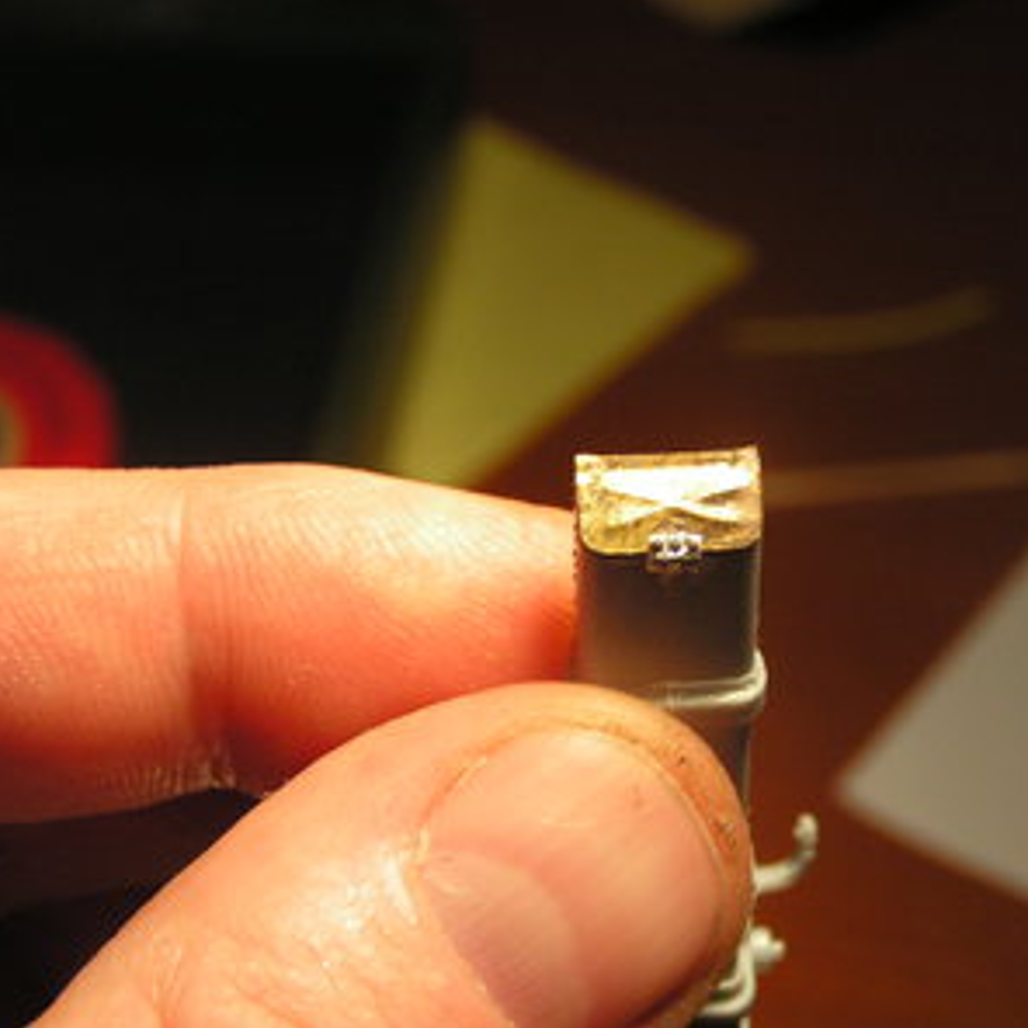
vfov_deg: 21.7
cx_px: 681
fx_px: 2688
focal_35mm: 80
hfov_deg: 21.6
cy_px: 511
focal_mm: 11.1
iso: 100
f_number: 3.2
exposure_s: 1/80
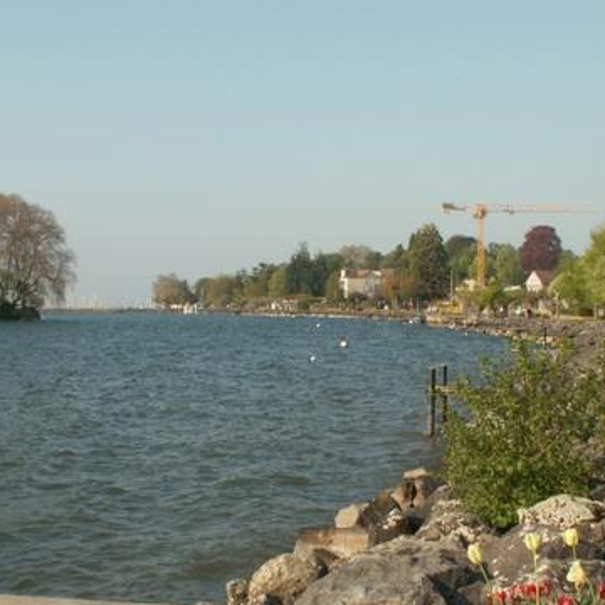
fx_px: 1088
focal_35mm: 55
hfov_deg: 31.1
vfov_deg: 31.0
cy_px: 376
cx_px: 321
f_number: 6.3
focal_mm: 5.86
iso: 50
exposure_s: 1/160
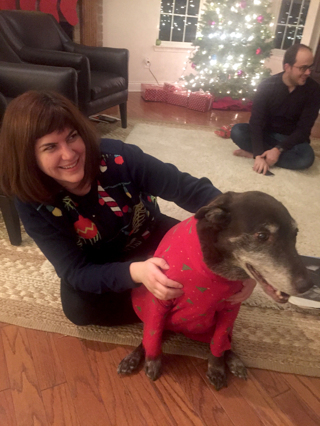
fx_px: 357
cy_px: 213
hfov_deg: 48.2
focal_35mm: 29
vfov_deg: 61.7
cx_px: 160
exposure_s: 1/15
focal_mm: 4.15
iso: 640
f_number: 2.2
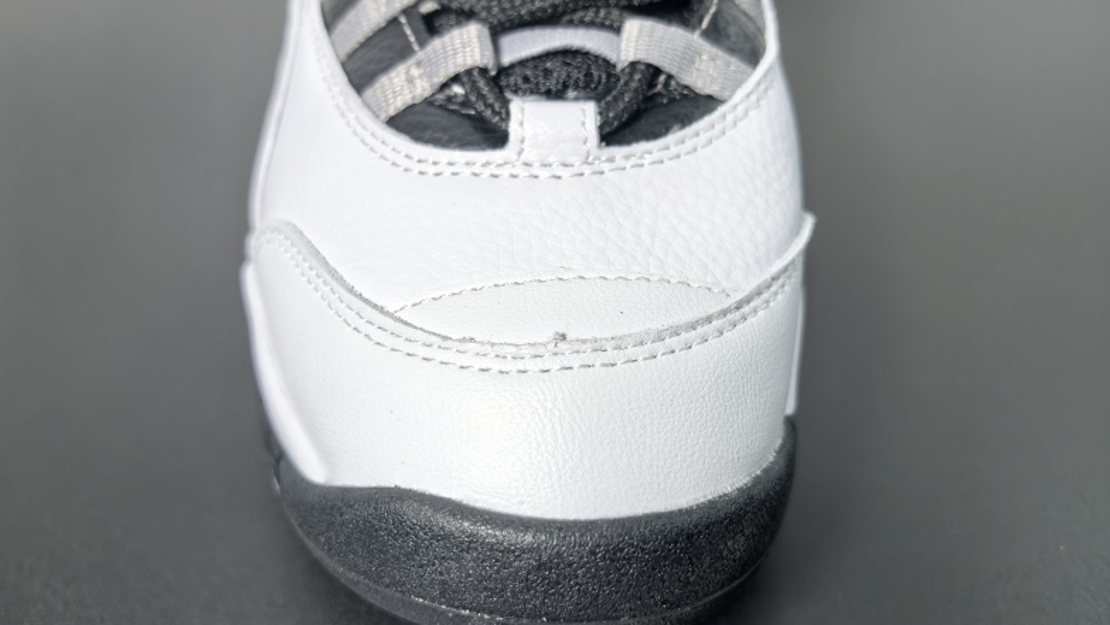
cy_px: 310
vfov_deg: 38.9
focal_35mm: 30
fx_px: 883
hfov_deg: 64.3
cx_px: 562
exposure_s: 1/1562
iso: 250
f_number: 2
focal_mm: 6.98
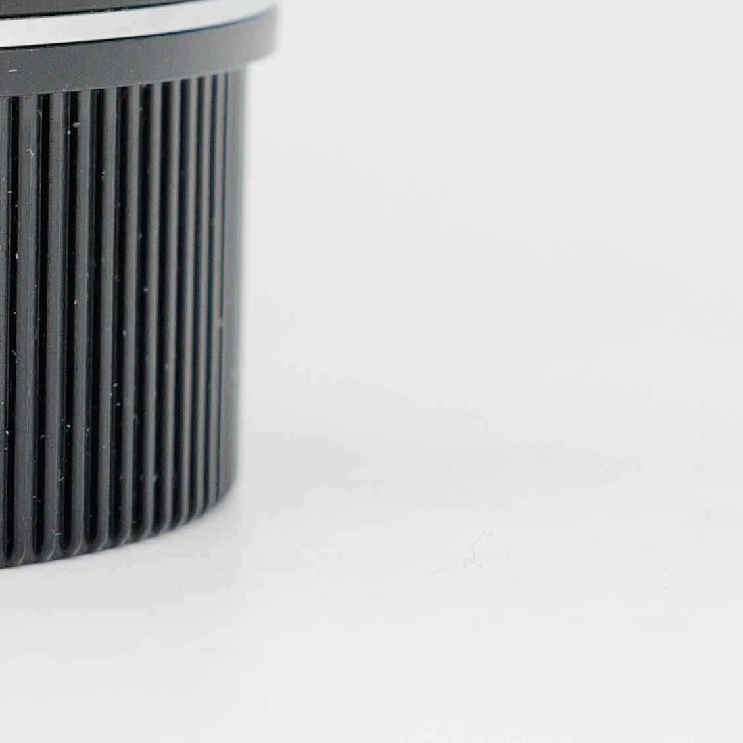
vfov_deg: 7.2
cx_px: -419
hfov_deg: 7.3
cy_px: -632
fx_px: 5707
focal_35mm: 235
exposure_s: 1/60
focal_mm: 43
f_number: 8
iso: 800
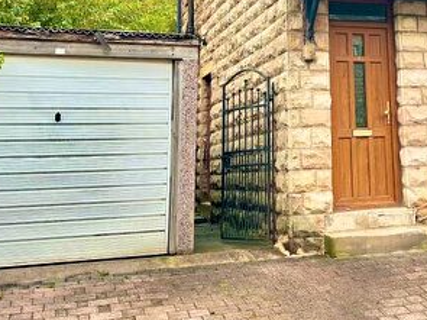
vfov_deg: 25.0
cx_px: 372
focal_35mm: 57
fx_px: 703
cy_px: 40
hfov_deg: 32.4
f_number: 1.78
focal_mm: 6.86
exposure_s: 1/654
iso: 80
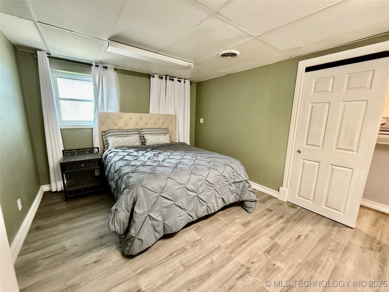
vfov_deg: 85.7
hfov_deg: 102.1
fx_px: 157
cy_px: 146
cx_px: 194
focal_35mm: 14
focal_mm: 2.22
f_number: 2.2
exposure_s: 1/60
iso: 640
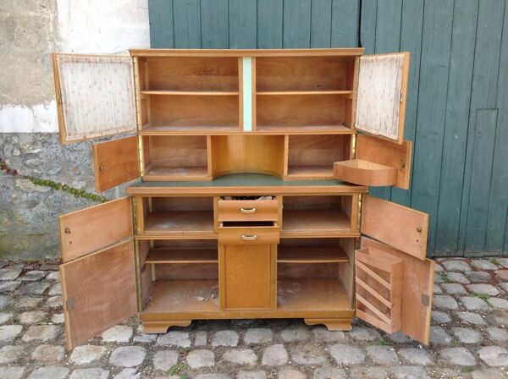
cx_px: 254
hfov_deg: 52.7
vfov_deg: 40.6
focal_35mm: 35
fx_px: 513
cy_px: 190
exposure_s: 1/318
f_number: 2.4
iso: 50
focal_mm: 4.28
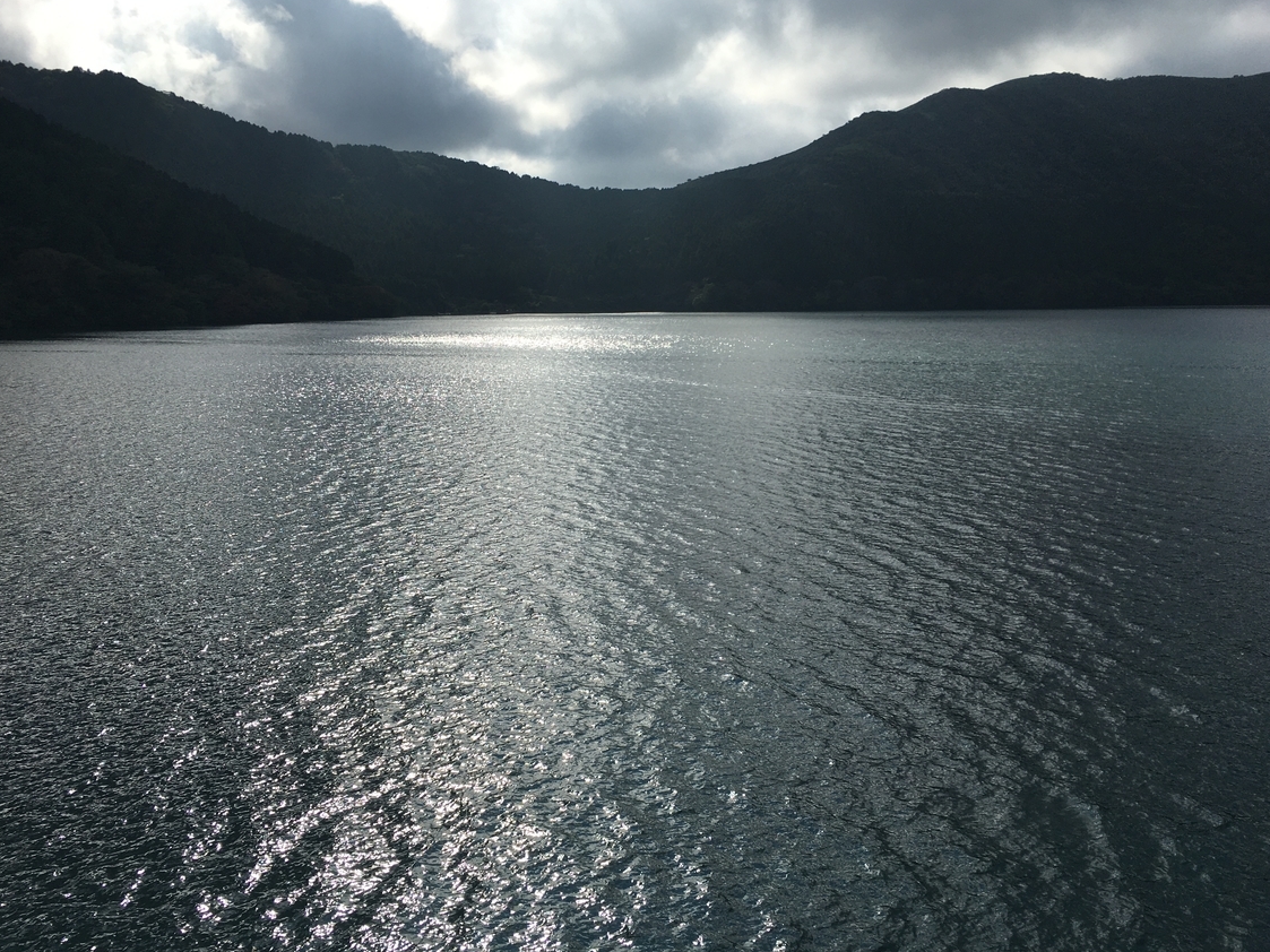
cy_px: 447
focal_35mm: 31
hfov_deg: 58.3
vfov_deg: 45.4
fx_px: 1137
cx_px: 610
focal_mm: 4.15
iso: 25
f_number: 2.2
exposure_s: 1/3077
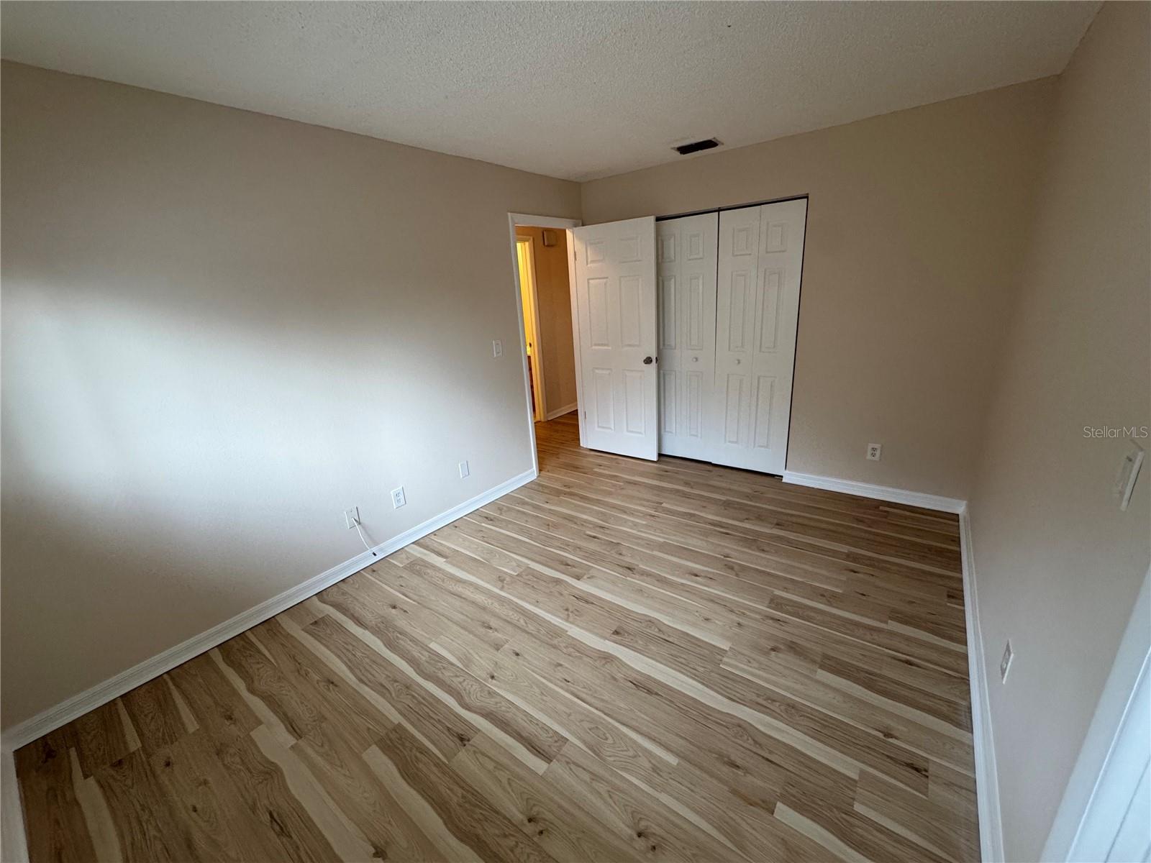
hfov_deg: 102.1
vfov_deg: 85.7
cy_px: 432
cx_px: 576
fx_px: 466
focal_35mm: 14
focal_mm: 2.22
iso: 250
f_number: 2.2
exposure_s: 1/120
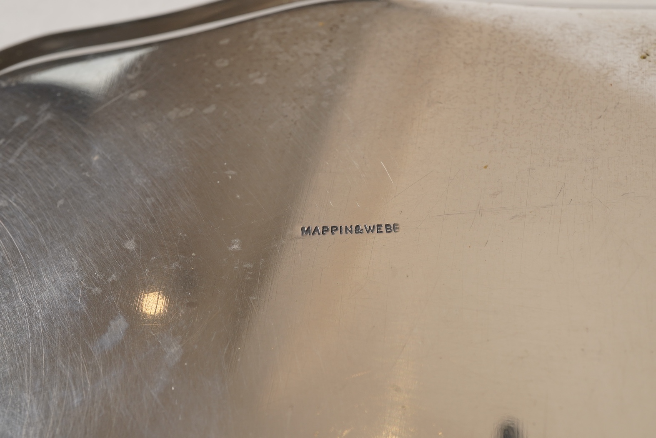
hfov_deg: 43.6
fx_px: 820
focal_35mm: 45
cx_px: 328
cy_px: 219
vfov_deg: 29.9
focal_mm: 30
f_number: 22
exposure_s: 1/125
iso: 400
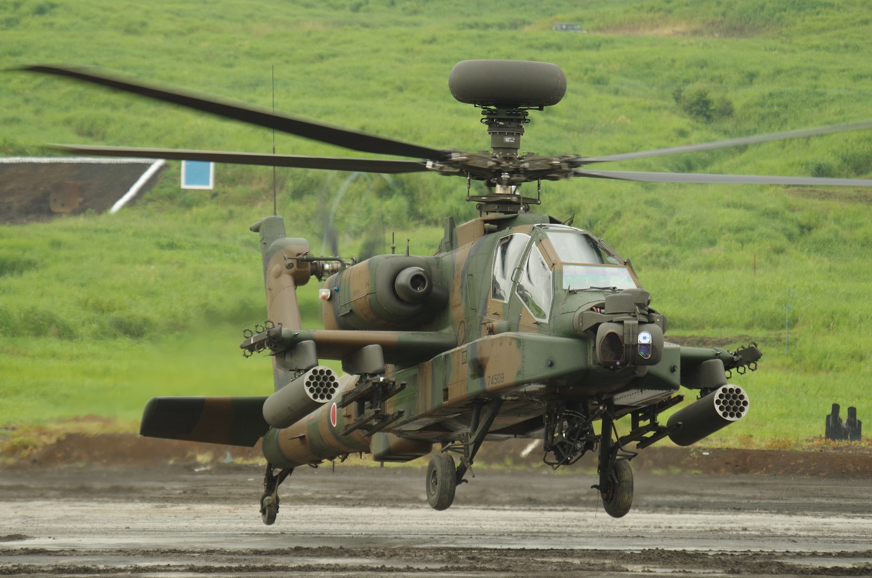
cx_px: 436
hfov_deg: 6.0
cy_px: 289
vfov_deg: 4.0
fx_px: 8340
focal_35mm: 345
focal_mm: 230
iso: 400
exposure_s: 1/320
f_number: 5.6
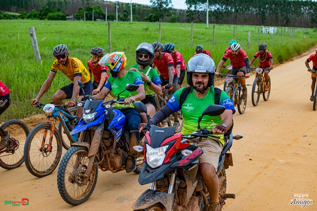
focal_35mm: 52
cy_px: 106
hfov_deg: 37.9
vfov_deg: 25.8
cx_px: 158
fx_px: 462
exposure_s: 1/4000
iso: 640
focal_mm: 35
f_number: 4.5
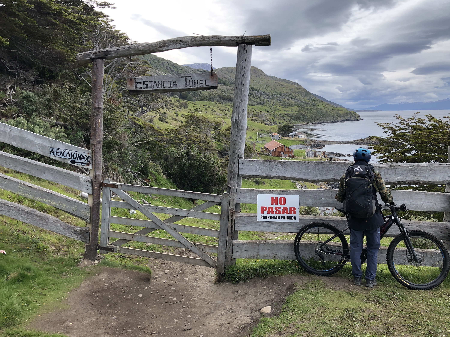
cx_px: 225
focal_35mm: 28
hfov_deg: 63.4
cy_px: 168
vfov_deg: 49.7
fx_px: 364
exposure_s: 1/578
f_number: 1.8
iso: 20
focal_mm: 3.99
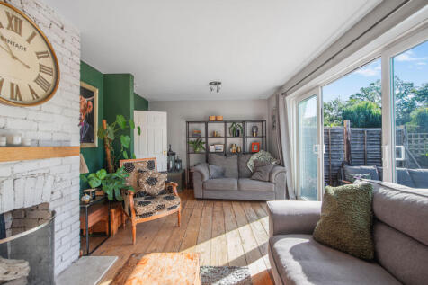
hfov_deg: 96.8
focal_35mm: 16
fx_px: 190
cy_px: 142
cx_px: 214
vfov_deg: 73.7
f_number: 8
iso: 125
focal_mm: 16
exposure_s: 1/50
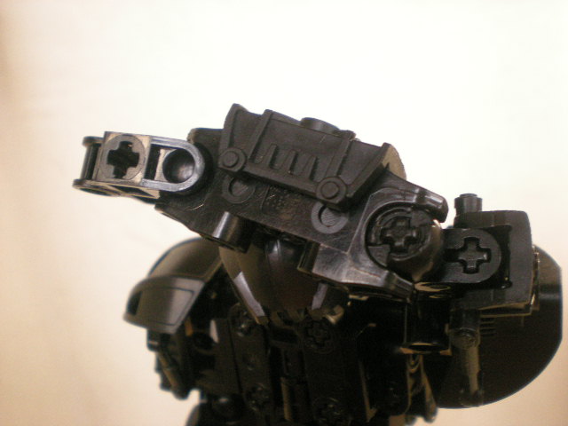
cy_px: 213
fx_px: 624
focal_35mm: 38
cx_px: 284
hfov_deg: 49.0
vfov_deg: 37.7
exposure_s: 1/138
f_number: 3.1
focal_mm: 6.3
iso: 272
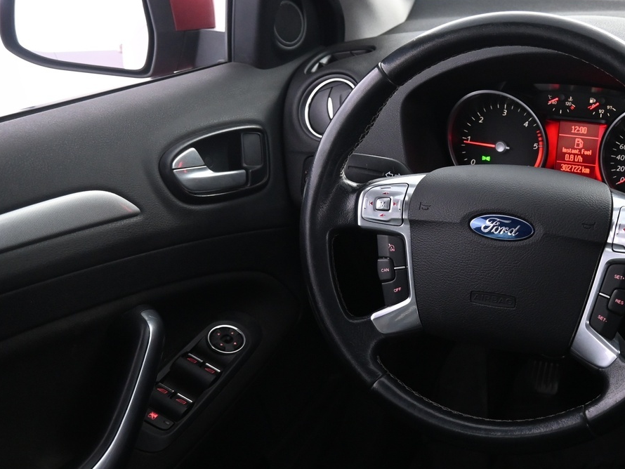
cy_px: 227
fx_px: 759
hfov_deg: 42.3
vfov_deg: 34.4
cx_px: 520
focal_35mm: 42
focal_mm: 16
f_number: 3.5
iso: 1400
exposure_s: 1/25
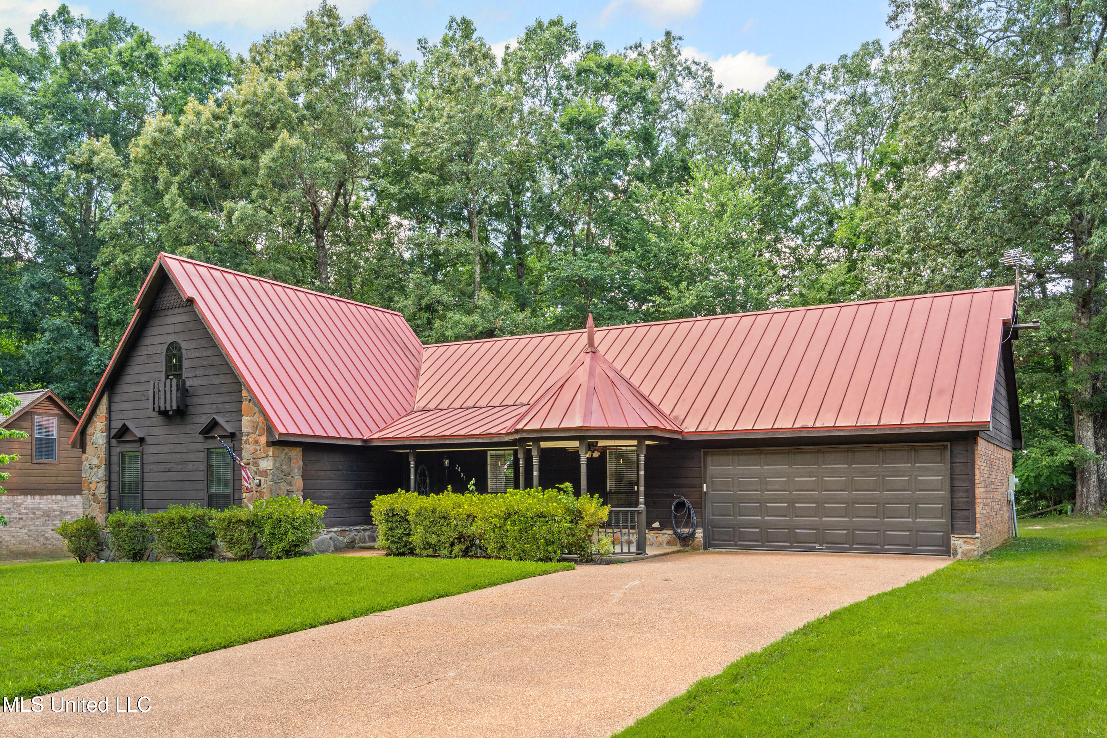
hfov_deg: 61.9
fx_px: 922
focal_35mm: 30
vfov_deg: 43.6
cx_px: 554
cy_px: 369
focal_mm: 30
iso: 800
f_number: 9.5
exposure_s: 1/90
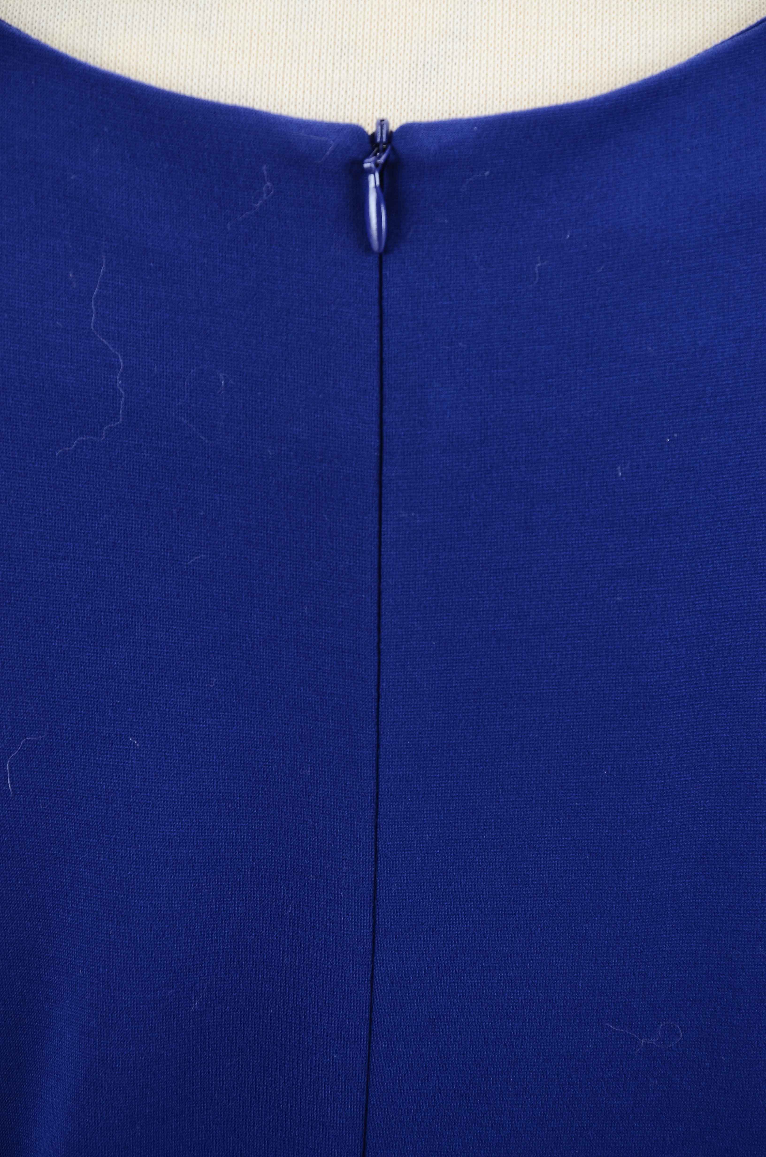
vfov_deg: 13.1
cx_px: 383
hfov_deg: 8.7
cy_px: 578
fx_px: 5049
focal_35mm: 158
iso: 160
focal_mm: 105
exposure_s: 1/80
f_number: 7.1
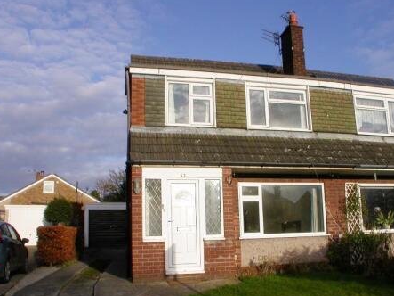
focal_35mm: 50
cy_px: 189
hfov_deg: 38.1
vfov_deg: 29.0
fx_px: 569
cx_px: 220
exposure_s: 1/357
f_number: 7.5
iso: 100
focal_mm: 7.85
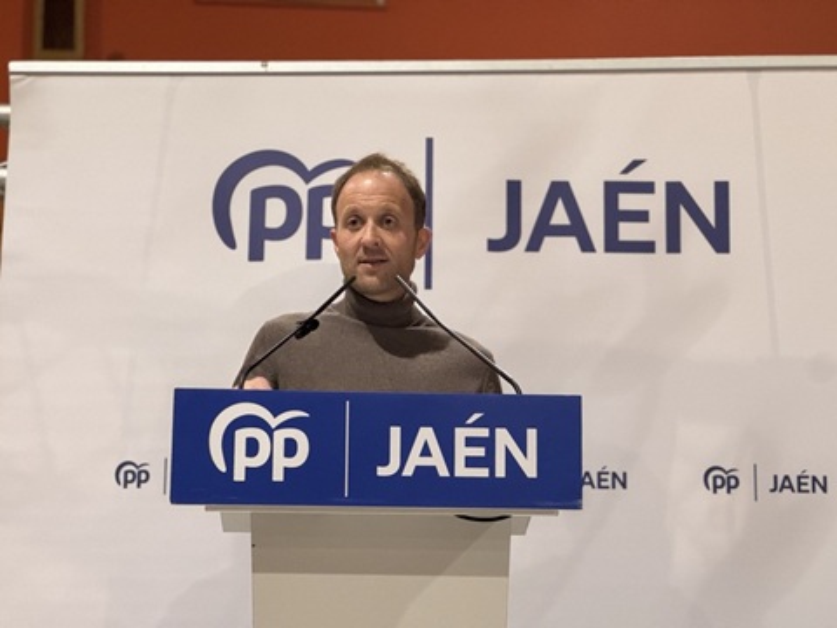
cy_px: 314
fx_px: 1862
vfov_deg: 19.1
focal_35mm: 77
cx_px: 418
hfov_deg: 25.3
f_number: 2.8
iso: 400
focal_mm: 9
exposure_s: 1/50
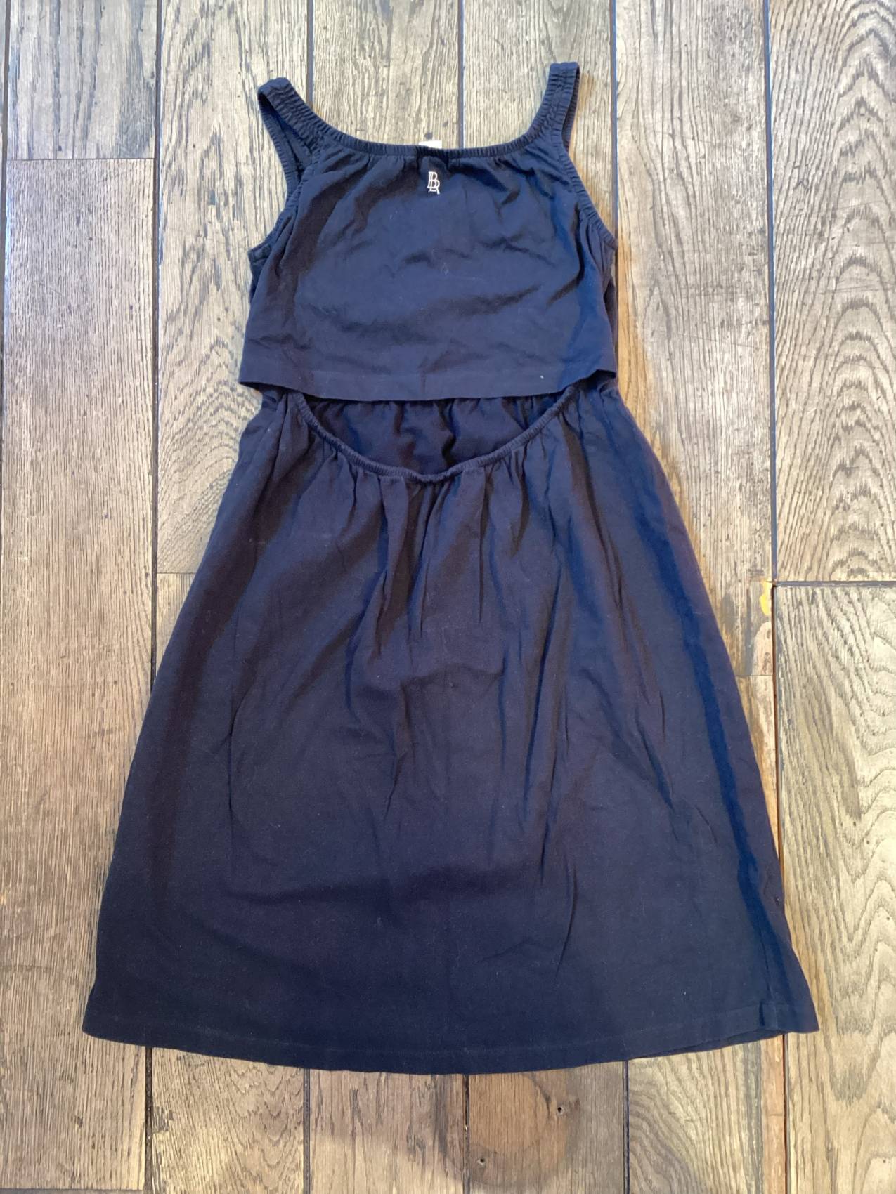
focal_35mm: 31
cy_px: 597
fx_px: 1070
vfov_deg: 58.4
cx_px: 448
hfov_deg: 45.4
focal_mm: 3.3
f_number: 2.4
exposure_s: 1/50
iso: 250
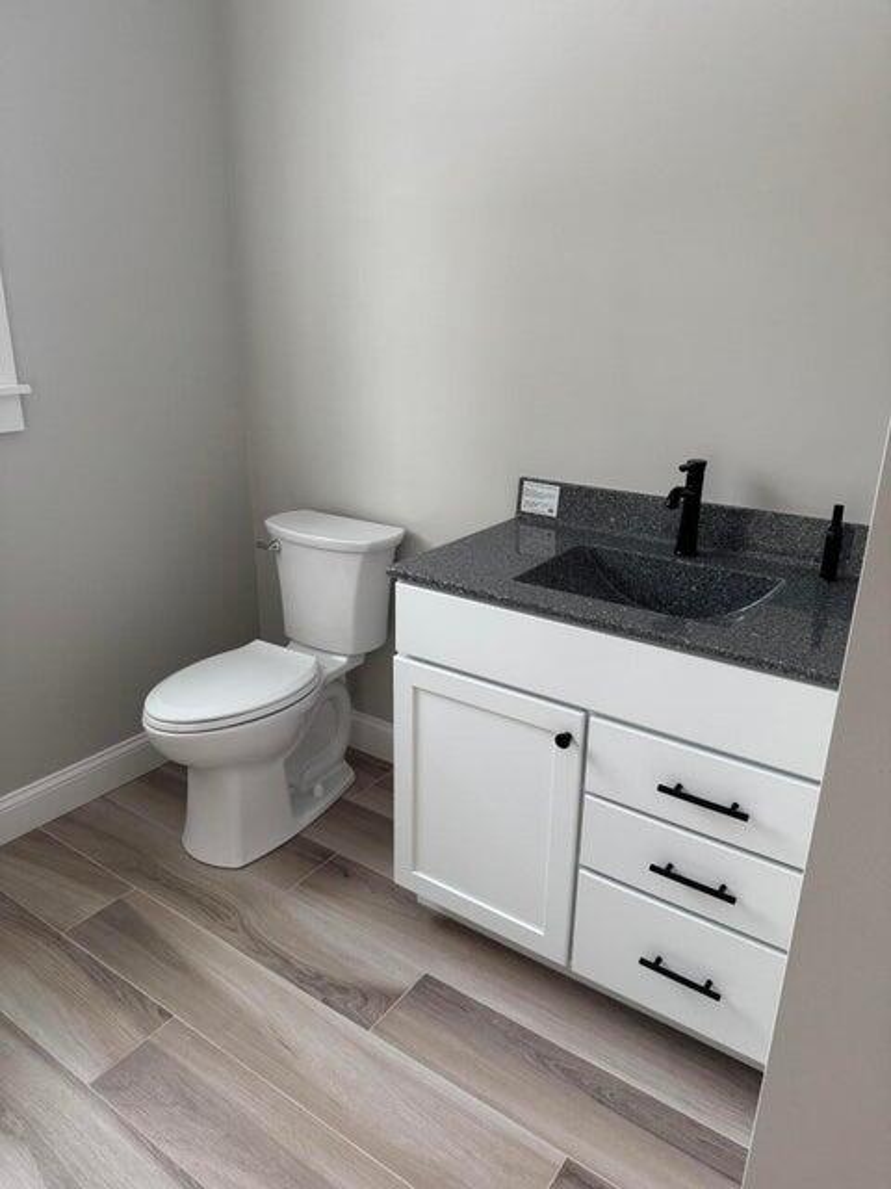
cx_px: 446
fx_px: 824
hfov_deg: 56.8
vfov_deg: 71.6
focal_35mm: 24
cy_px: 594
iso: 160
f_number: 1.78
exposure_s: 1/60
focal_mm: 6.76
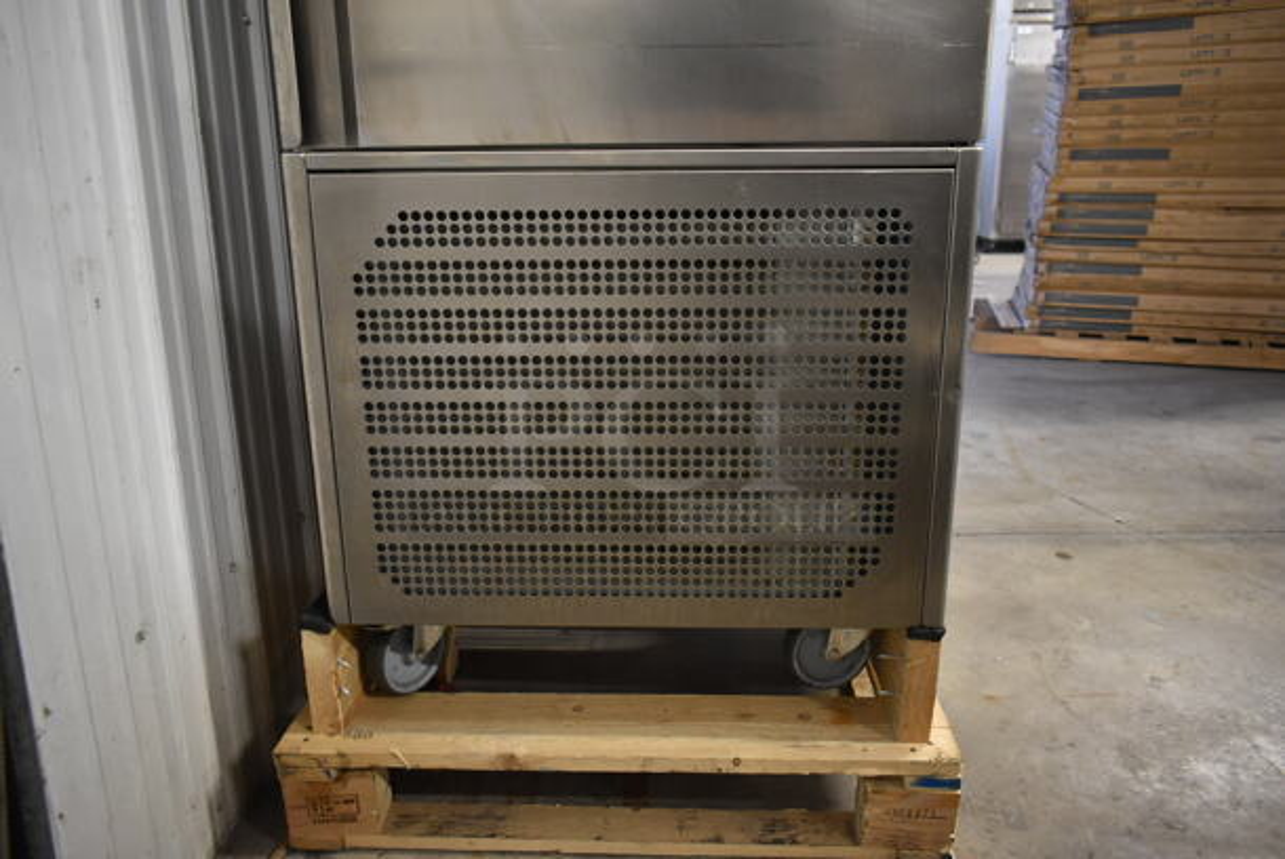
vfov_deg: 48.0
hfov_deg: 67.3
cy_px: 430
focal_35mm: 27
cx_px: 642
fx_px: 965
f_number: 3.5
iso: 1800
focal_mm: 18
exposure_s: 1/30
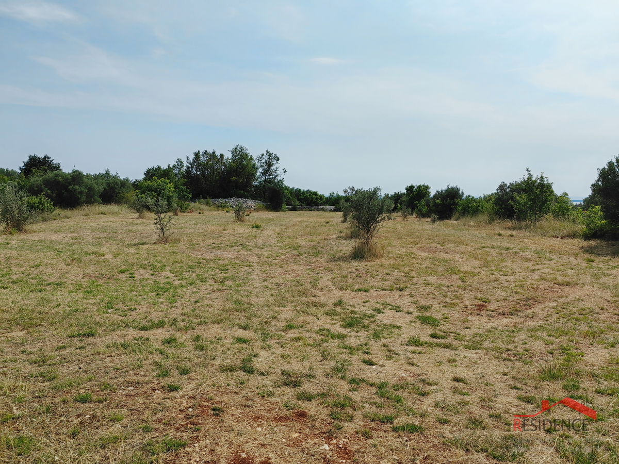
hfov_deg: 65.3
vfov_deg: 51.4
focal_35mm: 27
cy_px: 232
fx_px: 483
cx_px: 310
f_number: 1.8
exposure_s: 1/6250
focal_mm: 5.54
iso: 50
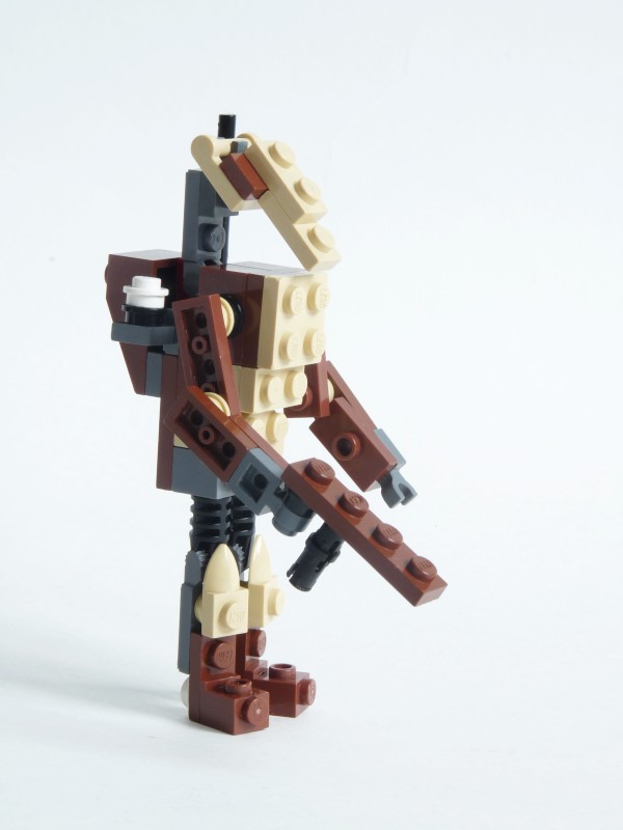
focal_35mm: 129
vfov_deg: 15.3
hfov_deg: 11.5
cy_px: 415
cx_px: 312
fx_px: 3096
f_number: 8
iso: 100
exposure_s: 1/4
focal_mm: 23
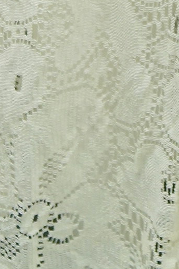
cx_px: 182
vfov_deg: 11.4
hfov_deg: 8.0
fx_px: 1271
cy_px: -189
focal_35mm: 170
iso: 500
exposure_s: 1/60
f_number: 4
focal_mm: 24
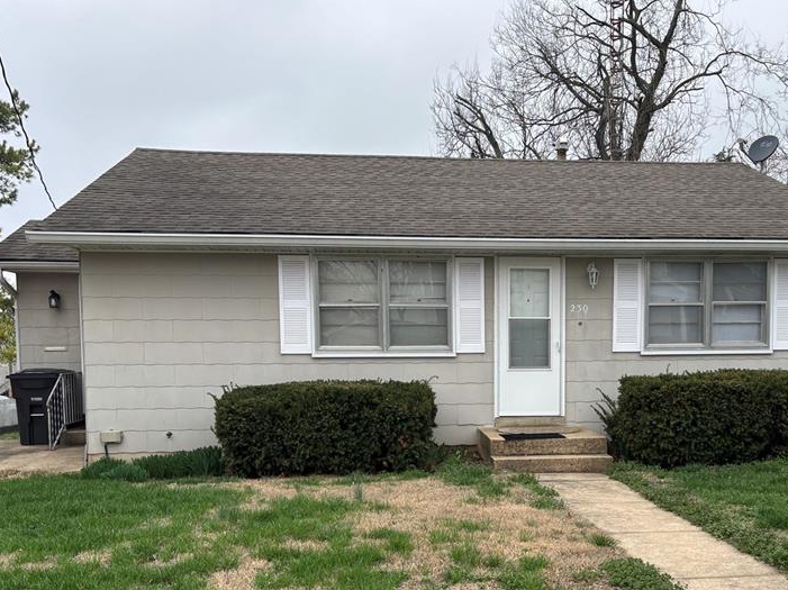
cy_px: 402
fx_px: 865
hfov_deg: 48.6
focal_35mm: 38
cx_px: 489
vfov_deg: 37.2
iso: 50
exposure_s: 1/818
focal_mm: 5.96
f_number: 1.6
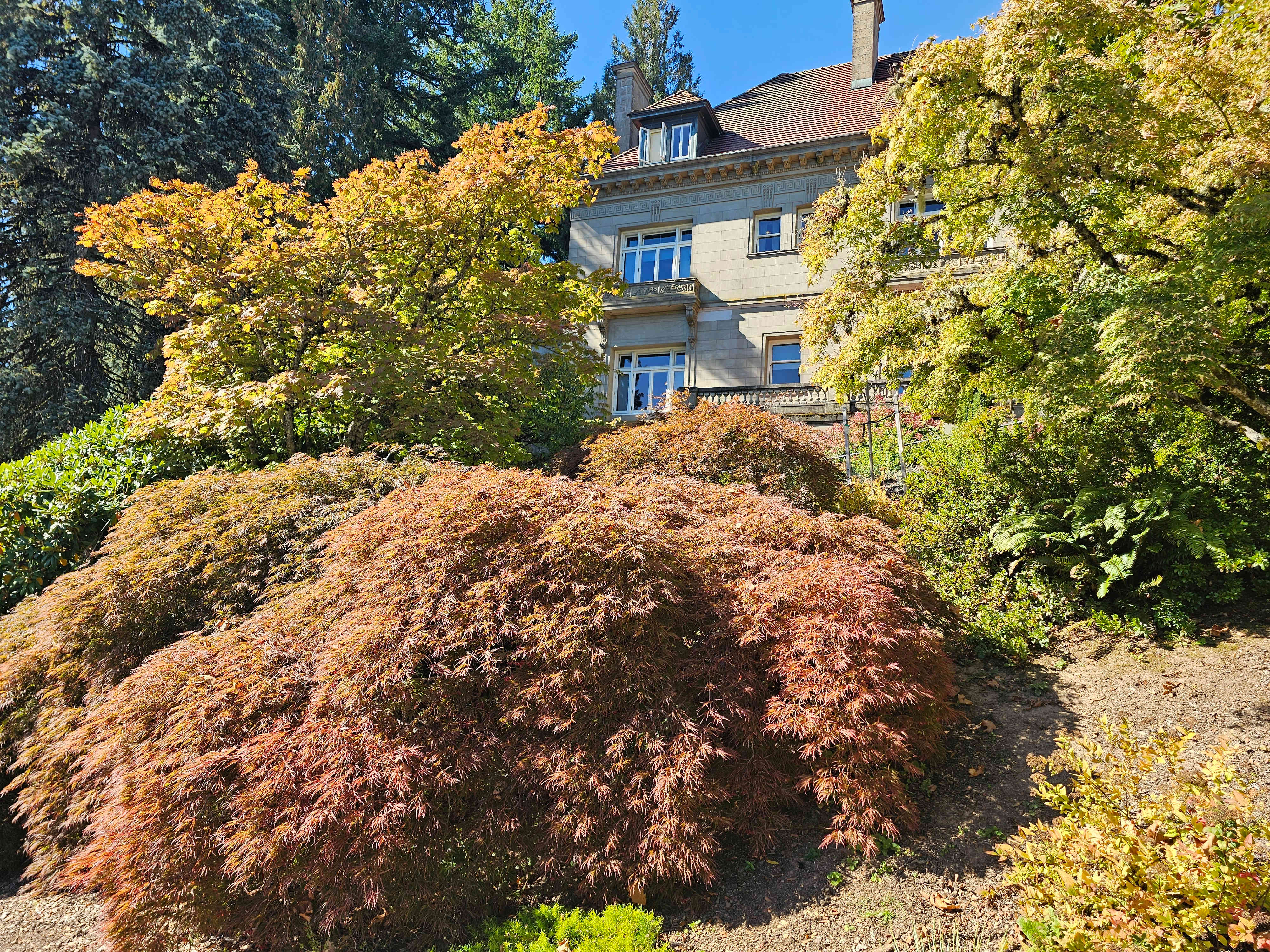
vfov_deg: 58.9
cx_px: 635
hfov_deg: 73.9
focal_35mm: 23
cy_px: 476
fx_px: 844
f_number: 1.7
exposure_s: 1/185
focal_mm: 6.3
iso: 10
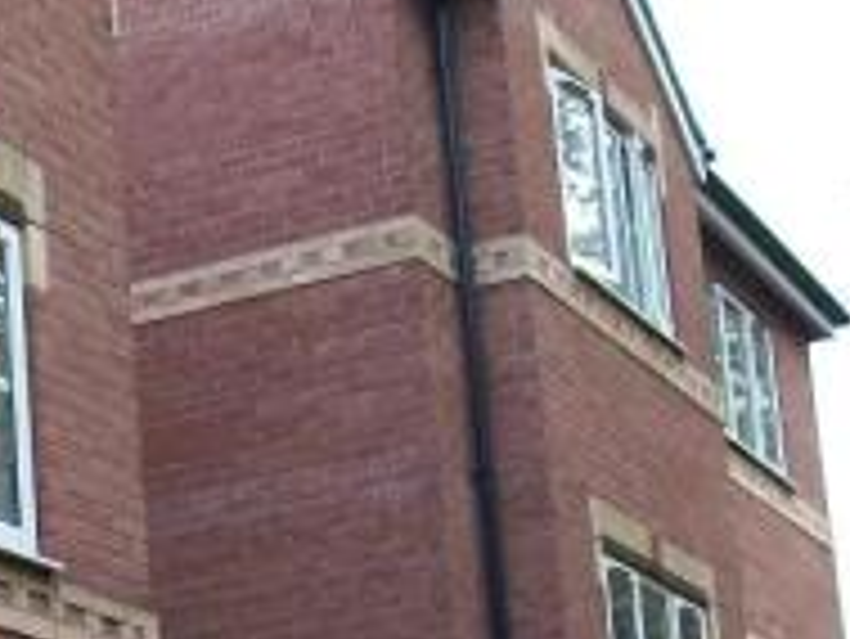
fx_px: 2727
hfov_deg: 17.5
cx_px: 92
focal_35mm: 111
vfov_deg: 13.1
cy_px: 691
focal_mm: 6
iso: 80
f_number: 2.7
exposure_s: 1/125
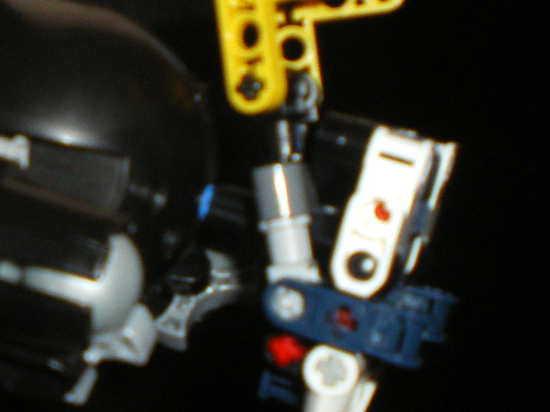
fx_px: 1414
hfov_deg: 21.0
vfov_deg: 16.6
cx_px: -50
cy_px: 130
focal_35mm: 89
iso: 200
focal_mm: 6.3
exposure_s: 1/50
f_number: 3.1
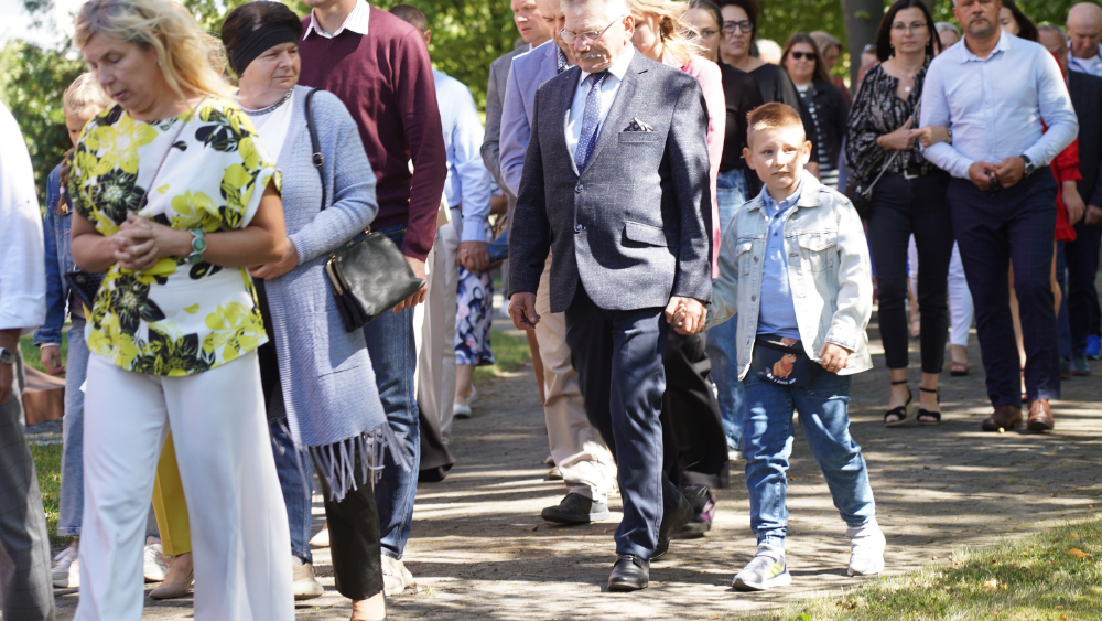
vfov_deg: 8.5
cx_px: 540
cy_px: 231
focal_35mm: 143
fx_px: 4179
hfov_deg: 15.0
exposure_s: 1/100
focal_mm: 105
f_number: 4
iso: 100
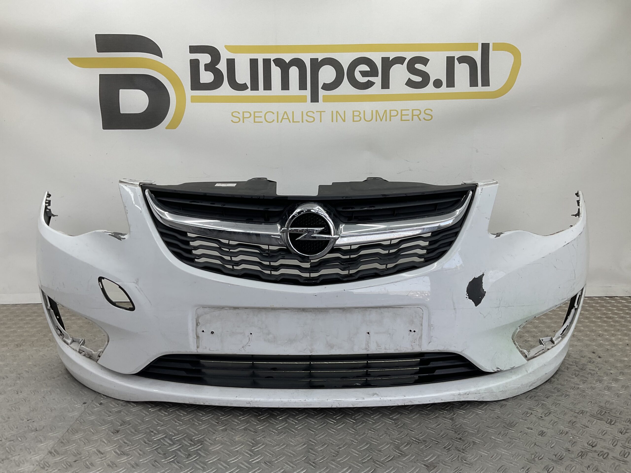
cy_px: 236
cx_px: 316
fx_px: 529
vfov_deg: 48.2
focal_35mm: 29
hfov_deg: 61.7
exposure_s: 1/133
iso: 16
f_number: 1.8
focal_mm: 3
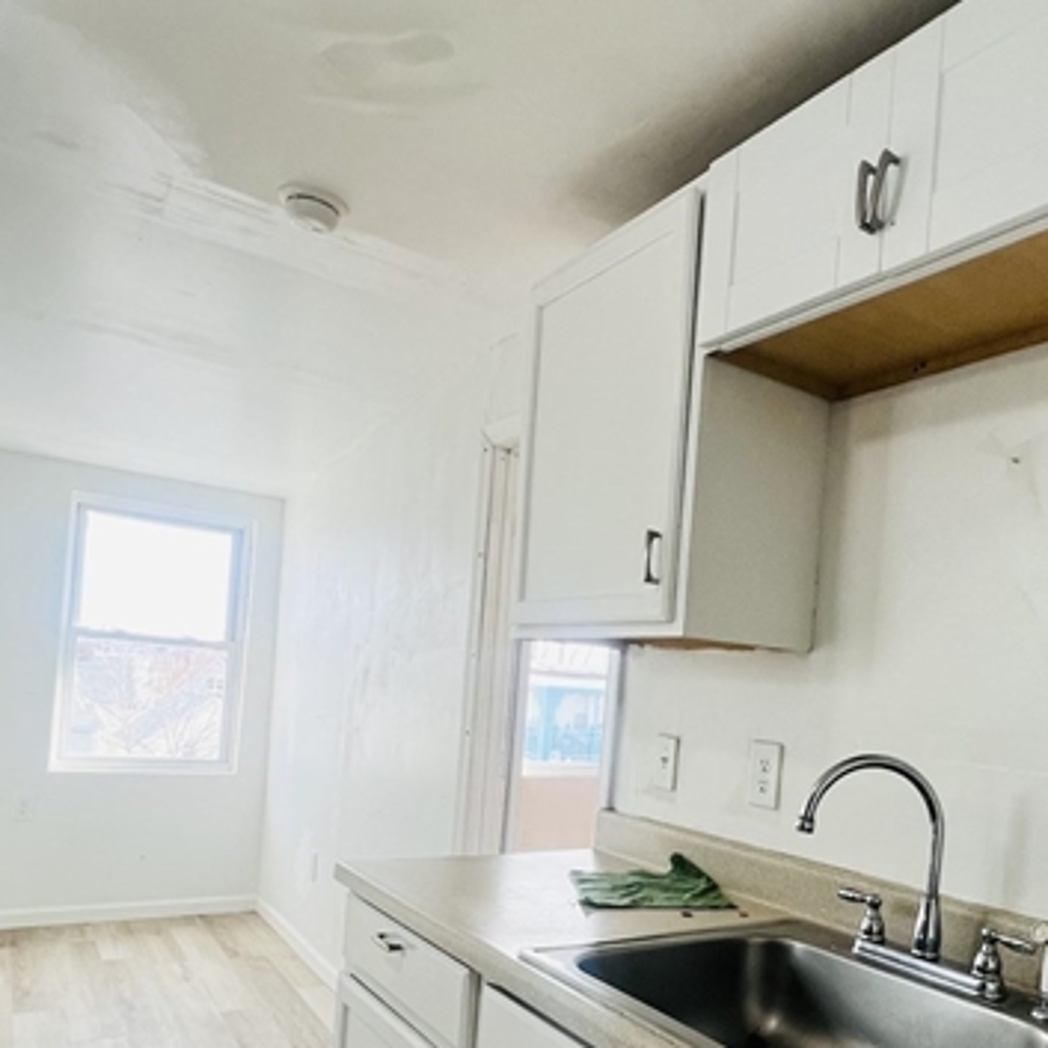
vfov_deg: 61.2
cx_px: 674
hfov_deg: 61.8
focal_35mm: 25
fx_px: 856
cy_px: 713
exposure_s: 1/120
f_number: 1.8
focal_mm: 1.57
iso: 80
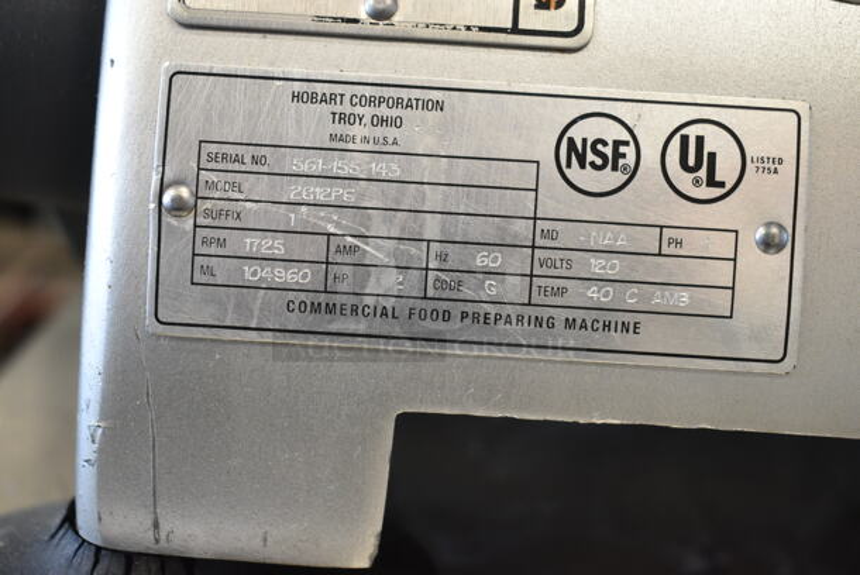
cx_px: 430
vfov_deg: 26.5
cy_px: 288
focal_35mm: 51
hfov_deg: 38.8
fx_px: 1219
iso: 900
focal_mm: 34
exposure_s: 1/50
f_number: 4.5
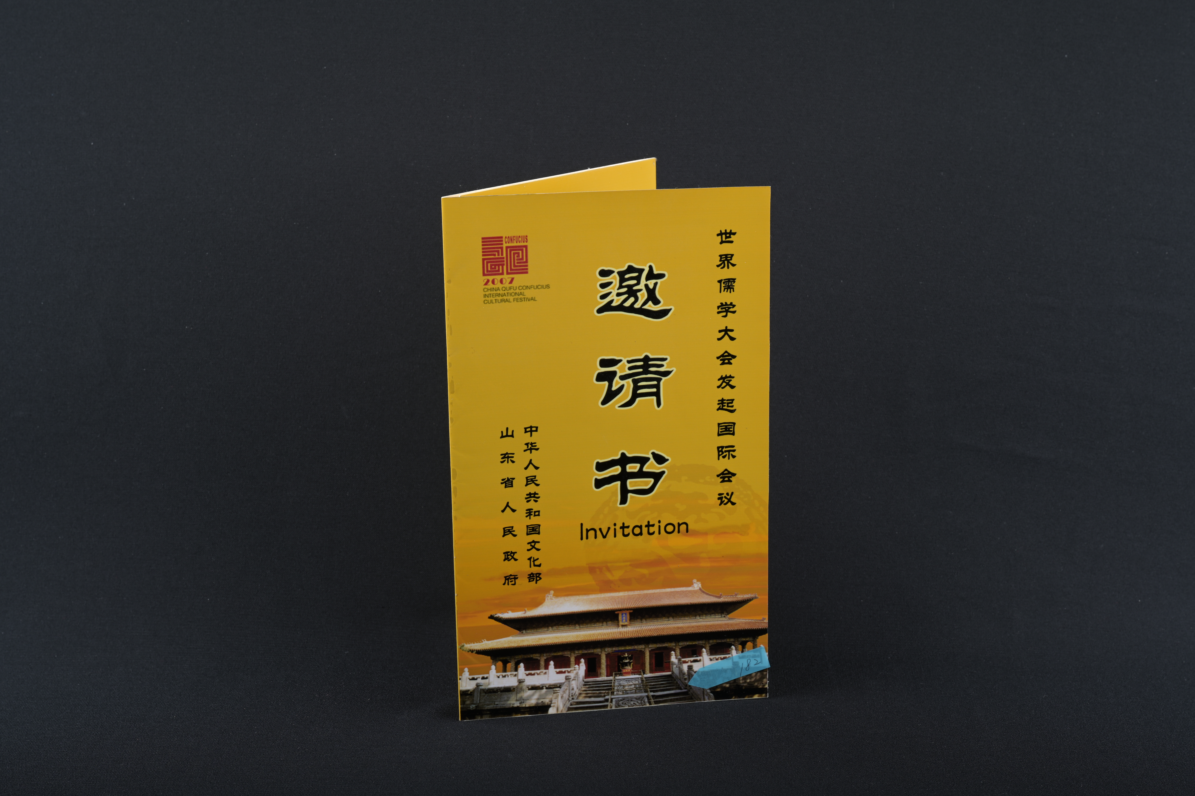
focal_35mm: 60
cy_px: 398
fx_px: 1992
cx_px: 598
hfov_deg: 33.4
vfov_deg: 22.6
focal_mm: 60
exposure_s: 1/200
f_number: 10
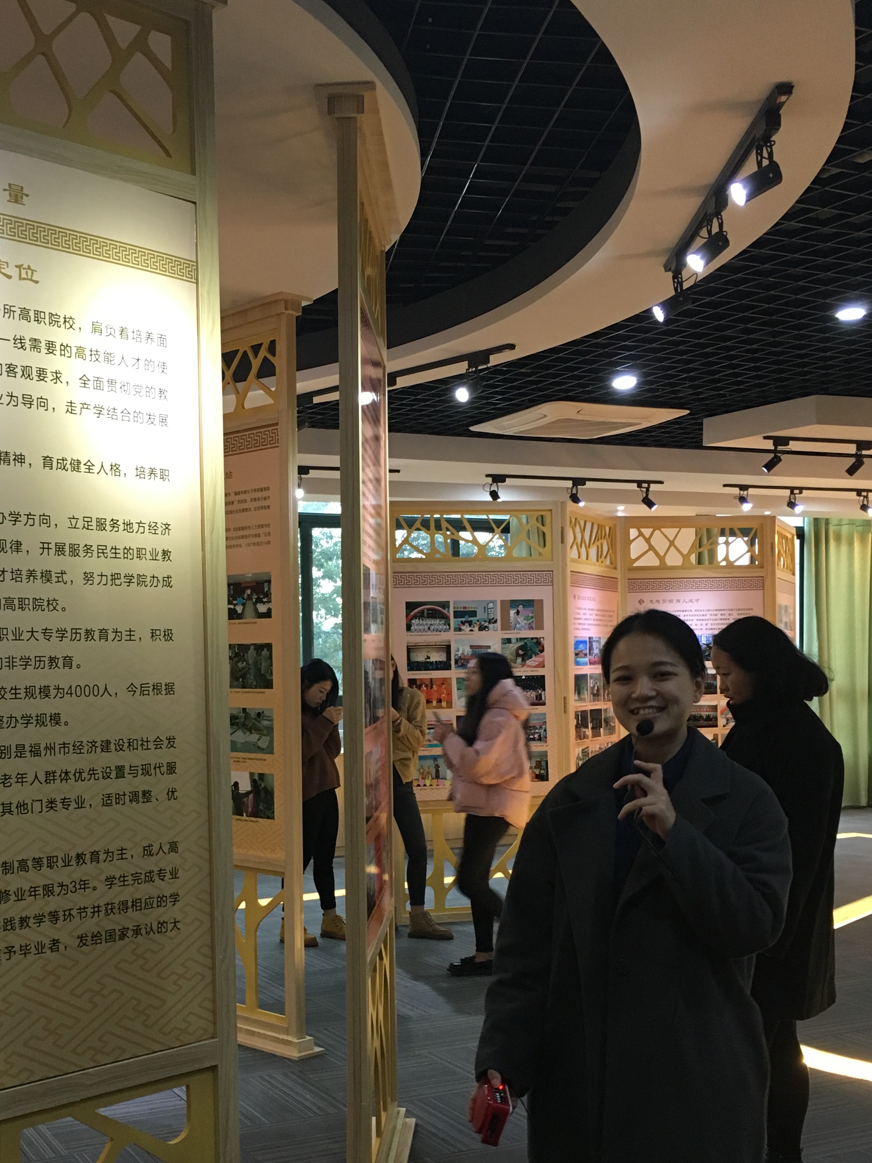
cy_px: 728
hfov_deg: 34.0
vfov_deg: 44.4
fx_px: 1411
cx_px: 292
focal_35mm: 42
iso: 160
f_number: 2.2
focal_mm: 4.15
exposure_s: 1/33
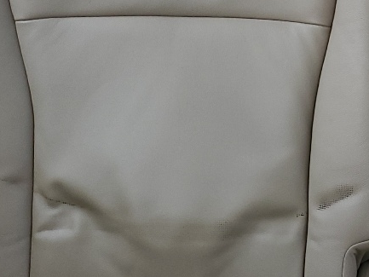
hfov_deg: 18.5
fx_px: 1024
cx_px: 524
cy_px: 47
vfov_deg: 15.3
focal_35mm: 96
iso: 60
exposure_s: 1/120
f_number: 1.5
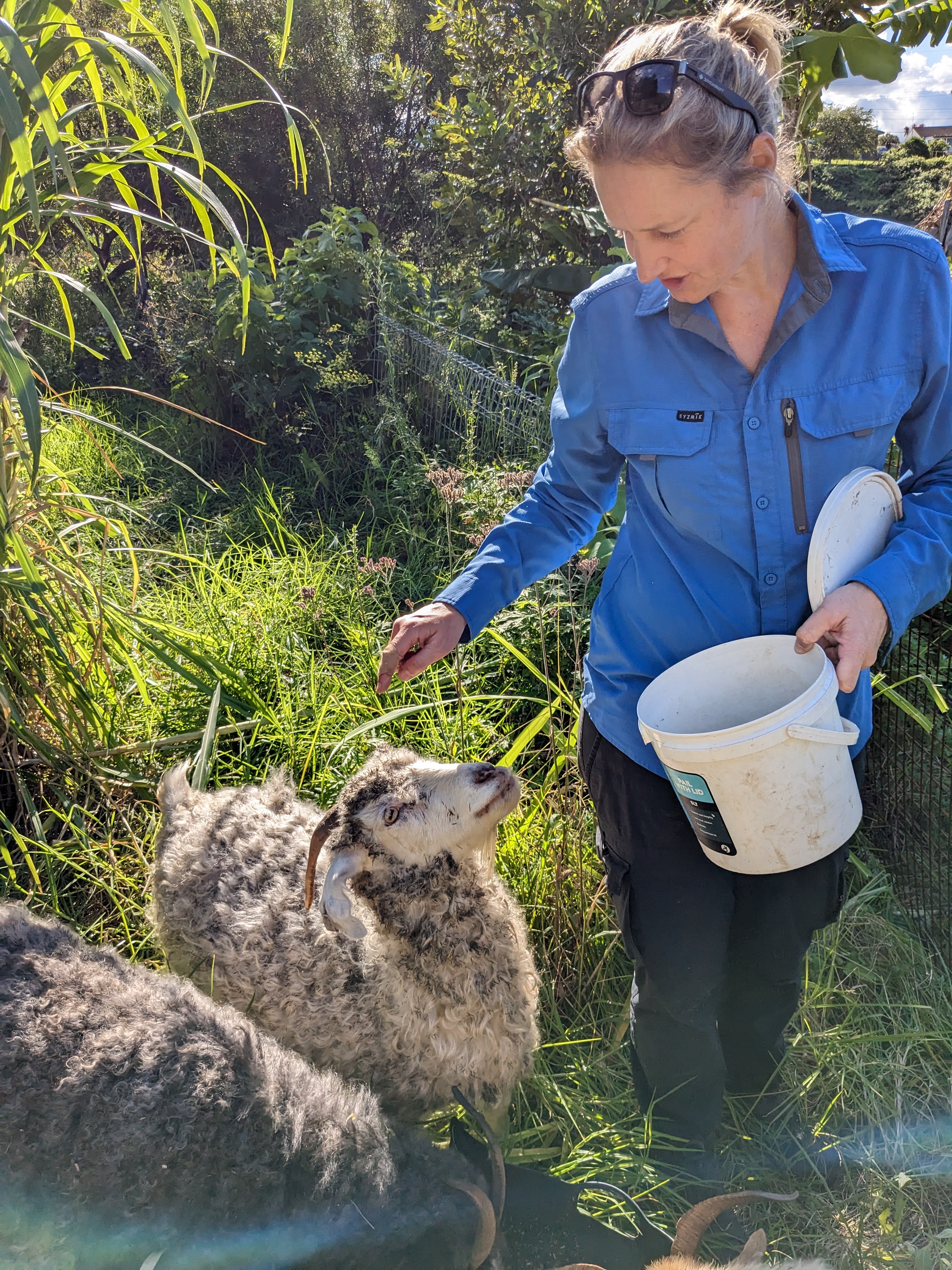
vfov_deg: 65.3
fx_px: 990
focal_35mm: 27
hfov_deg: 51.4
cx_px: 476
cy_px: 635
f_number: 1.73
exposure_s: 1/2128
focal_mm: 4.38
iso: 53
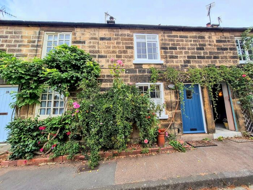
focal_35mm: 13
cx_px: 126
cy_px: 95
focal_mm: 1.74
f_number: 2.2
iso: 50
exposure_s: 1/568
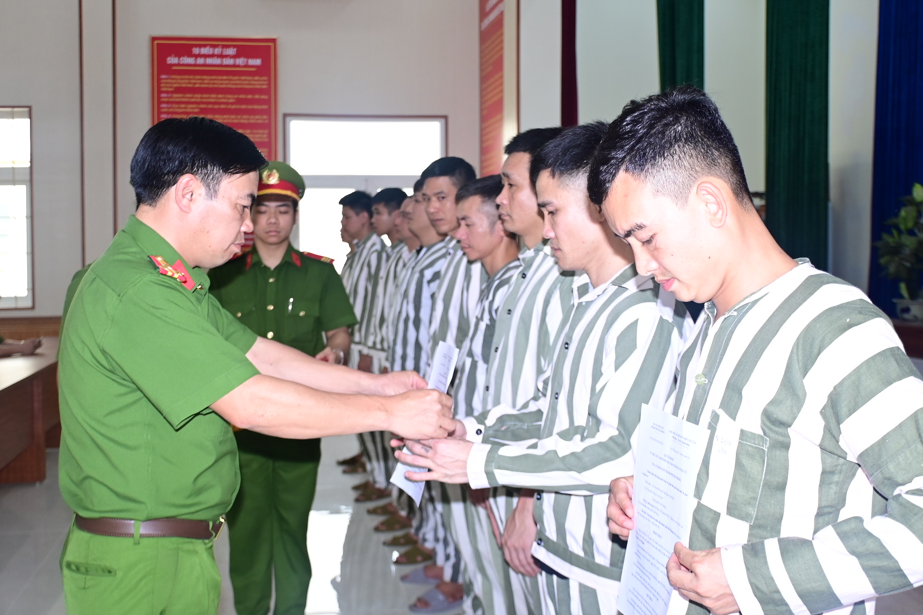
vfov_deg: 29.9
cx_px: 462
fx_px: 1154
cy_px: 308
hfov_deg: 43.6
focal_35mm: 45
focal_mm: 30
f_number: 5
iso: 800
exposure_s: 1/250
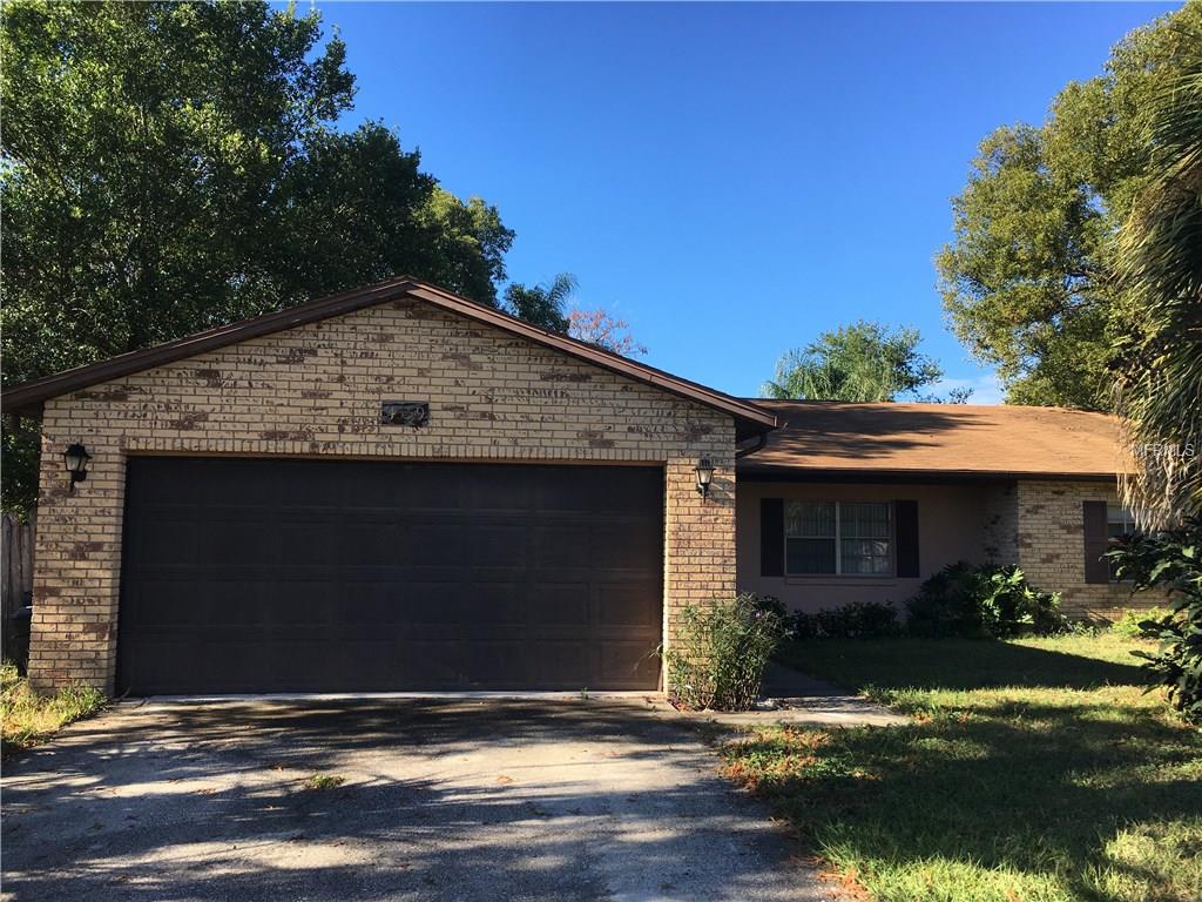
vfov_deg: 48.2
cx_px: 601
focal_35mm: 29
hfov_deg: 61.7
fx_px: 1007
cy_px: 451
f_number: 2.2
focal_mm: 4.15
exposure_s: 1/657
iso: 25
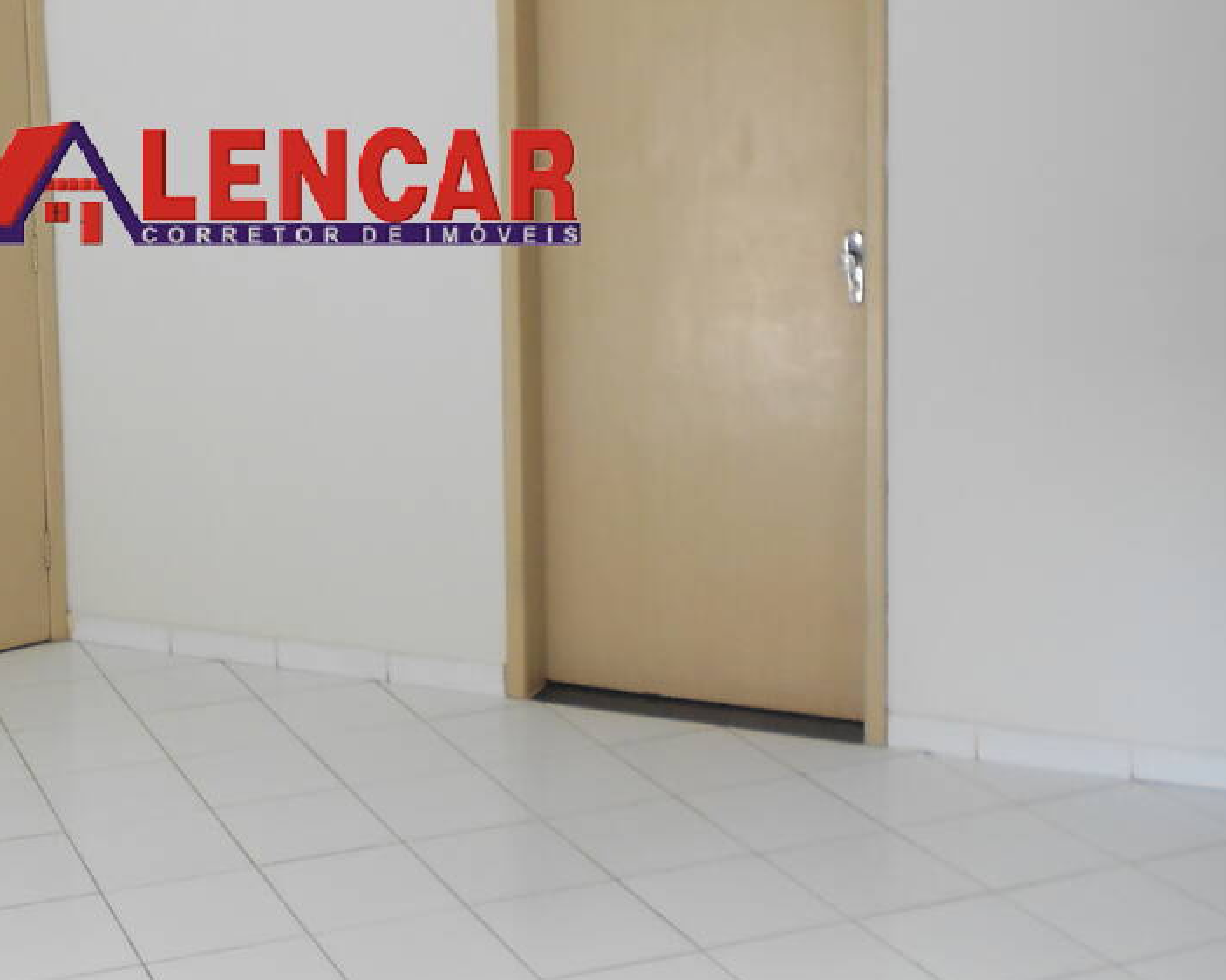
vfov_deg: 28.5
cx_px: 276
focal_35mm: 52
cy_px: 185
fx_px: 1886
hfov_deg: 35.1
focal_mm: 4.6
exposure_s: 1/30
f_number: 3.2
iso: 160
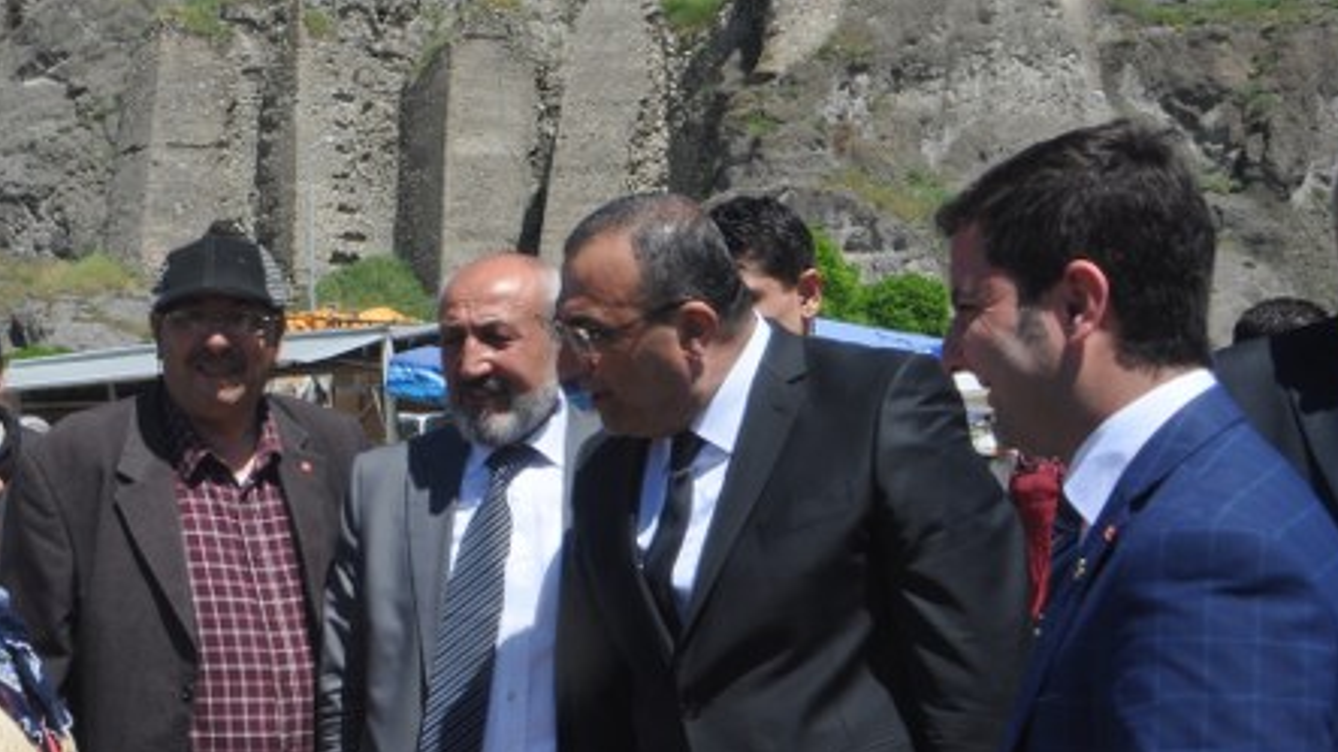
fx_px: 1809
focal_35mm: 51
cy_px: 606
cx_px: 314
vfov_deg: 23.1
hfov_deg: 39.4
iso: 200
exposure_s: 1/320
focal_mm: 18
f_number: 9
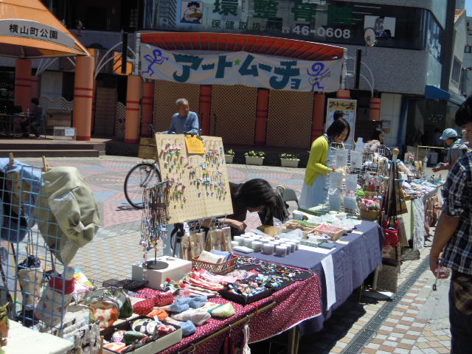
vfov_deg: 35.1
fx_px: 559
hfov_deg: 45.8
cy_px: 177
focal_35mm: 41
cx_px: 236
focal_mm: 7.3
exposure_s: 1/200
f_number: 9.1
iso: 100
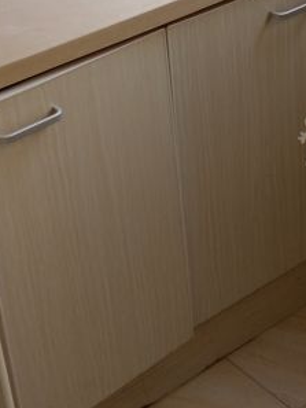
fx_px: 1142
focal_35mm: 97
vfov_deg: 20.1
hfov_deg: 14.6
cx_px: 408
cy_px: 131
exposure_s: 1/50
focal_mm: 3.79
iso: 133
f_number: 2.2
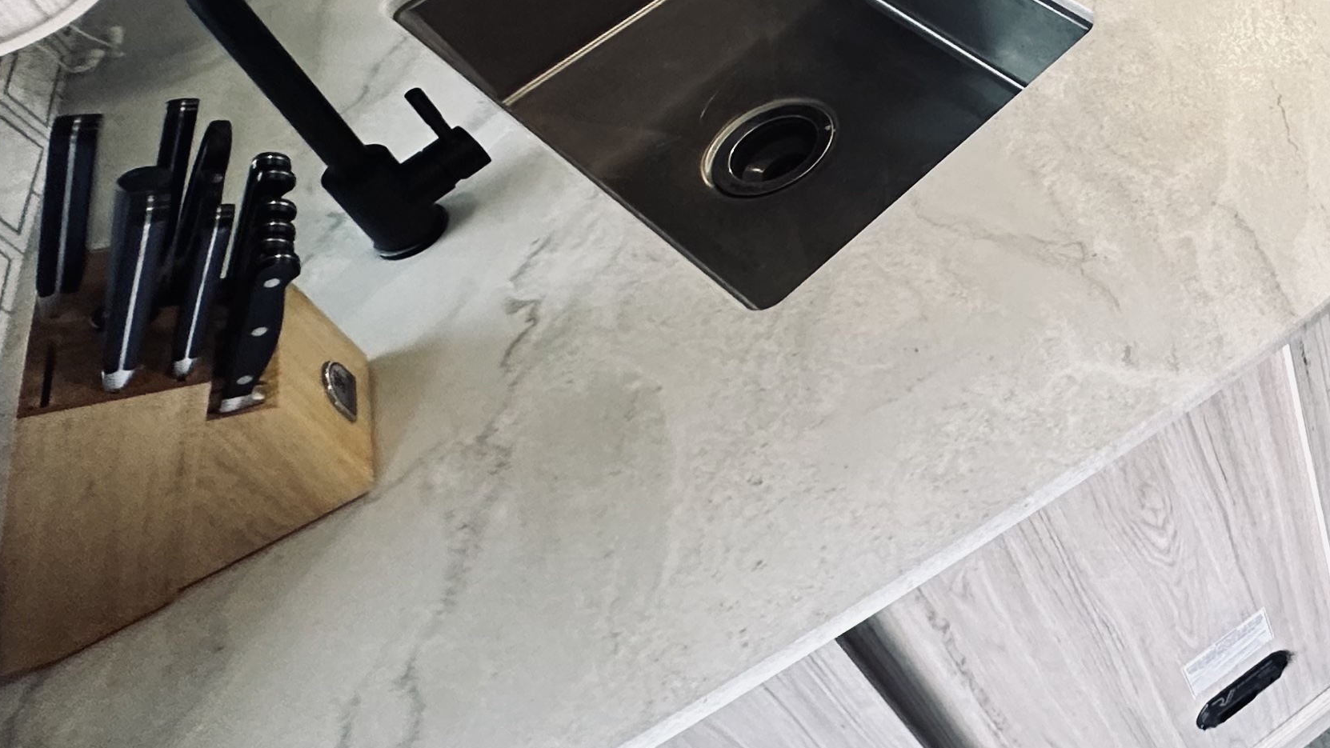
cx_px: 1541
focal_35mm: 37
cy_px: -264
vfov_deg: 26.4
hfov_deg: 40.6
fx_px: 1305
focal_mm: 2.22
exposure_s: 1/99
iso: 250
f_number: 2.2
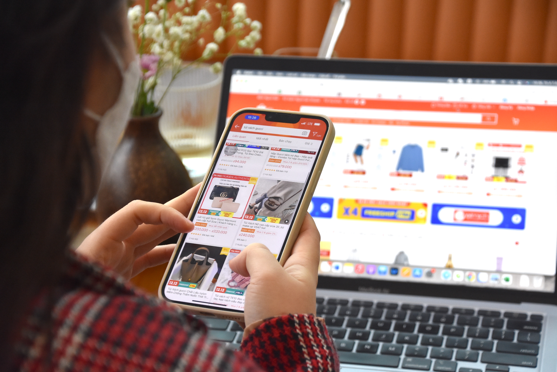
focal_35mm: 112
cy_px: 186
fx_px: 1742
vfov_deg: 12.2
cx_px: 278
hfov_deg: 18.2
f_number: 5
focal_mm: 75
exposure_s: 1/250
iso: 1600
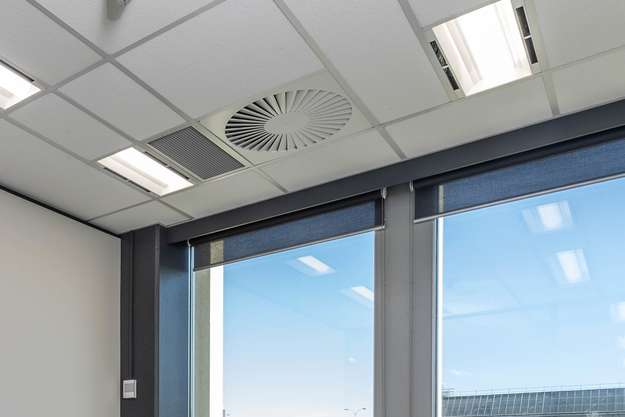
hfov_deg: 47.7
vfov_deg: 32.2
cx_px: 62
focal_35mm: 36
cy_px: 466
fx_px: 625
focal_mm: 14
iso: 80
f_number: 8
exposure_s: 1/20
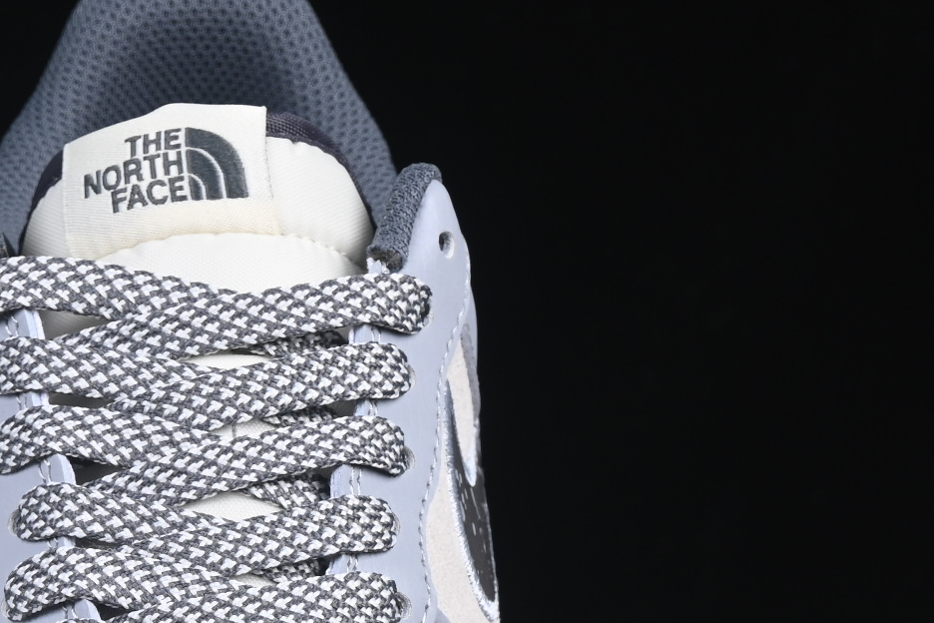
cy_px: 817
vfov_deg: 6.1
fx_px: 5785
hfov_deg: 9.1
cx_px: -90
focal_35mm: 223
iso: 160
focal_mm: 50
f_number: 8
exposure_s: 1/80
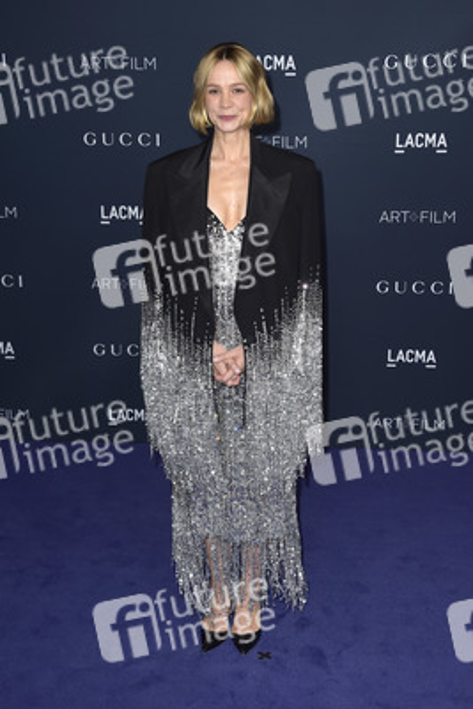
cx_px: 236
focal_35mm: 50
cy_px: 354
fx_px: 984
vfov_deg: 39.6
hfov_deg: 27.0
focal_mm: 50
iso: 500
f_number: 6.3
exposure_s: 1/250
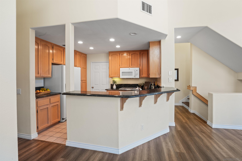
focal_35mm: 16
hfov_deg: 96.7
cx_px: 121
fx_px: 108
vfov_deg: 73.7
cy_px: 80
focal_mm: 16
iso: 500
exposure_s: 1/5
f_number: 11
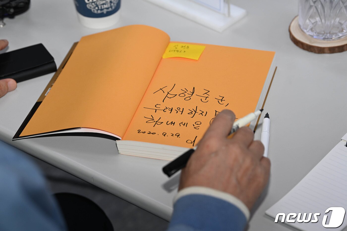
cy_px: 116
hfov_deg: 18.3
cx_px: 174
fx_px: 1079
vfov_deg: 12.2
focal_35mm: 112
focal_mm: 112
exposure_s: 1/250
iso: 800
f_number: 5.6
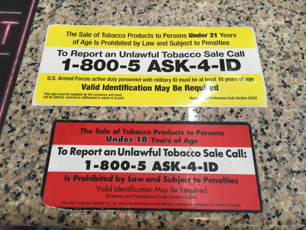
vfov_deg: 48.2
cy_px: 115
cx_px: 153
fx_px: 256
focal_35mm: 29
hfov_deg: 61.7
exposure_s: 1/30
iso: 50
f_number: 2.2
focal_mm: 4.15
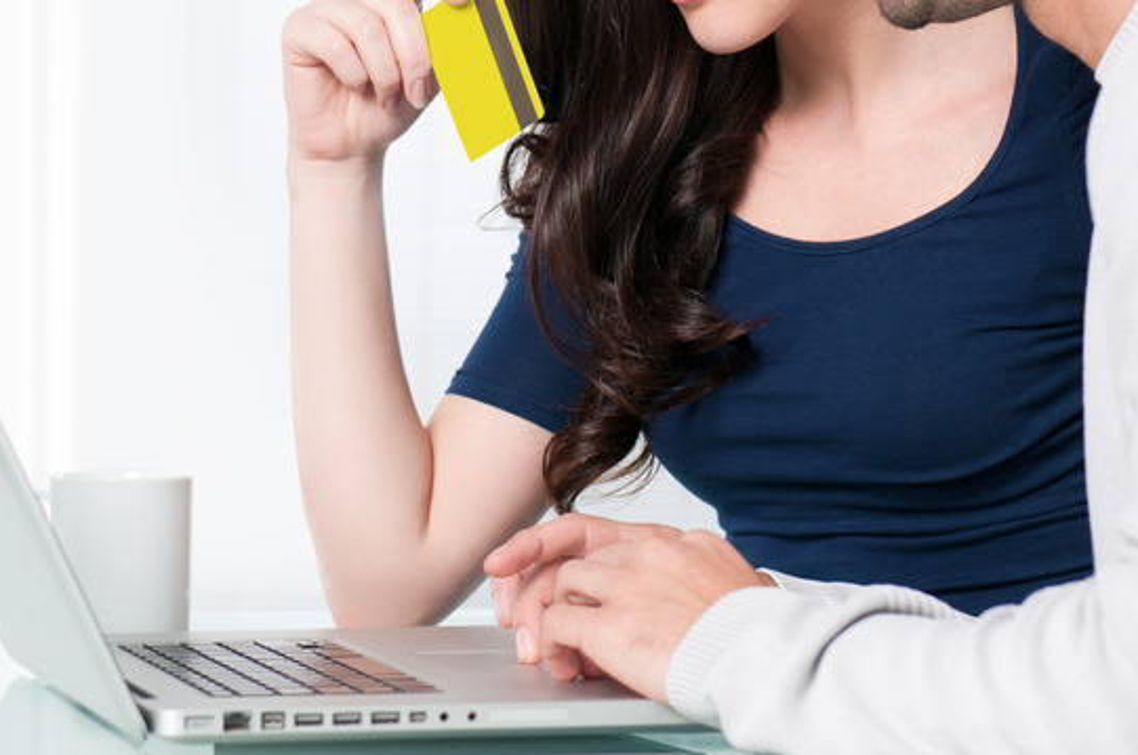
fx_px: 4987
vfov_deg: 8.6
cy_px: 108
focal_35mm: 158
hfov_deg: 13.0
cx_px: 456
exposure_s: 1/125
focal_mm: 60
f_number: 3.5
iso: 200
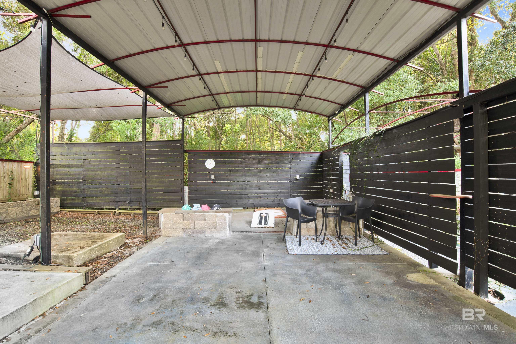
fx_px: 258
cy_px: 172
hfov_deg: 90.0
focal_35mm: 18
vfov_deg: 67.4
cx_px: 258
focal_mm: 18
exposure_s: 1/1.67
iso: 200
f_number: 11
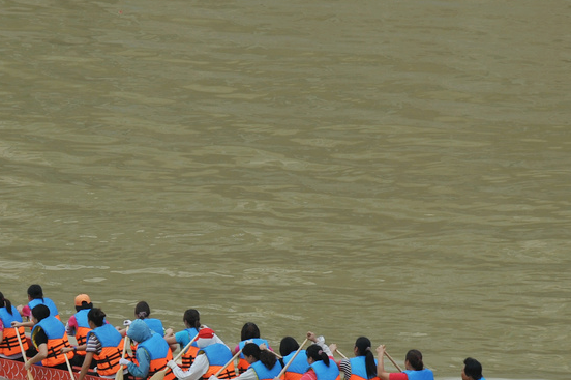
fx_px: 8827
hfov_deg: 3.7
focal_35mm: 557
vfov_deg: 2.5
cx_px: 151
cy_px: 345
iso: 250
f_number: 11
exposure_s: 1/400
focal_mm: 300
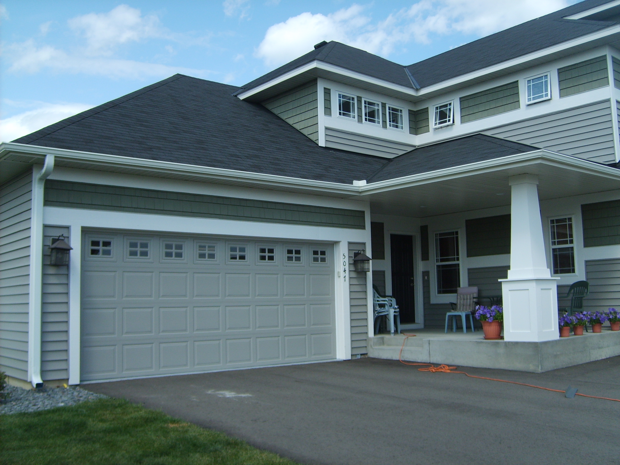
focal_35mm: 35
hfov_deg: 52.6
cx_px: 310
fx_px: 627
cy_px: 232
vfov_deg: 40.7
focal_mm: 5.8
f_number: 2.8
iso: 50
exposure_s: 1/750
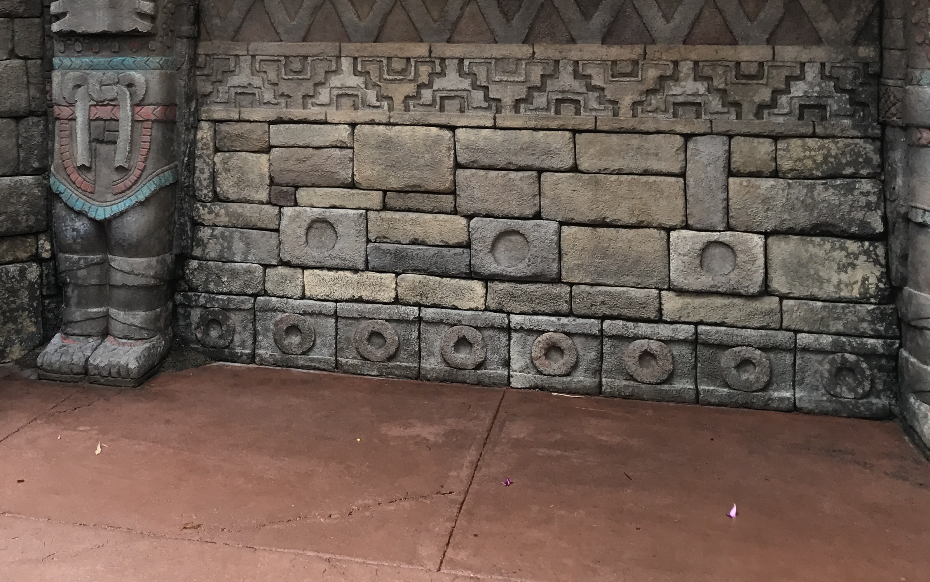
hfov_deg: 39.8
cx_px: 305
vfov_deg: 25.1
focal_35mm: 50
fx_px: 1267
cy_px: 58
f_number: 1.8
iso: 20
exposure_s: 1/133
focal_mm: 3.99
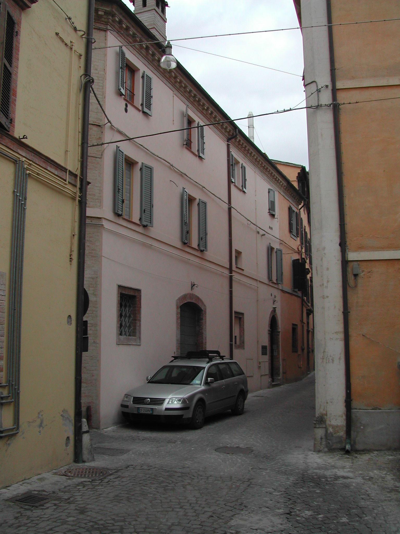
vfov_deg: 49.0
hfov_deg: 37.7
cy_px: 267
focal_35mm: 38
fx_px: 585
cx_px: 200
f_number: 2.8
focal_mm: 8
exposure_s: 1/436
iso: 100
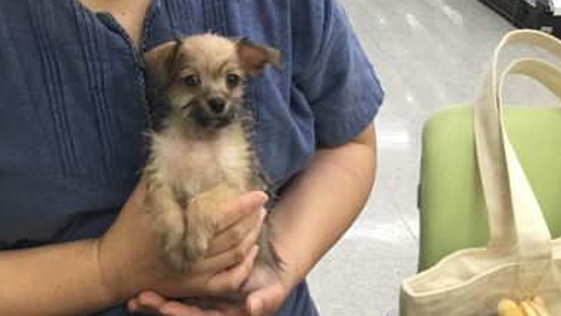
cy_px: 28
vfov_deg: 22.1
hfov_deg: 38.6
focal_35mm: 53
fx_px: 789
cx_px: 175
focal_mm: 3.3
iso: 80
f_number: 2.4
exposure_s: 1/30
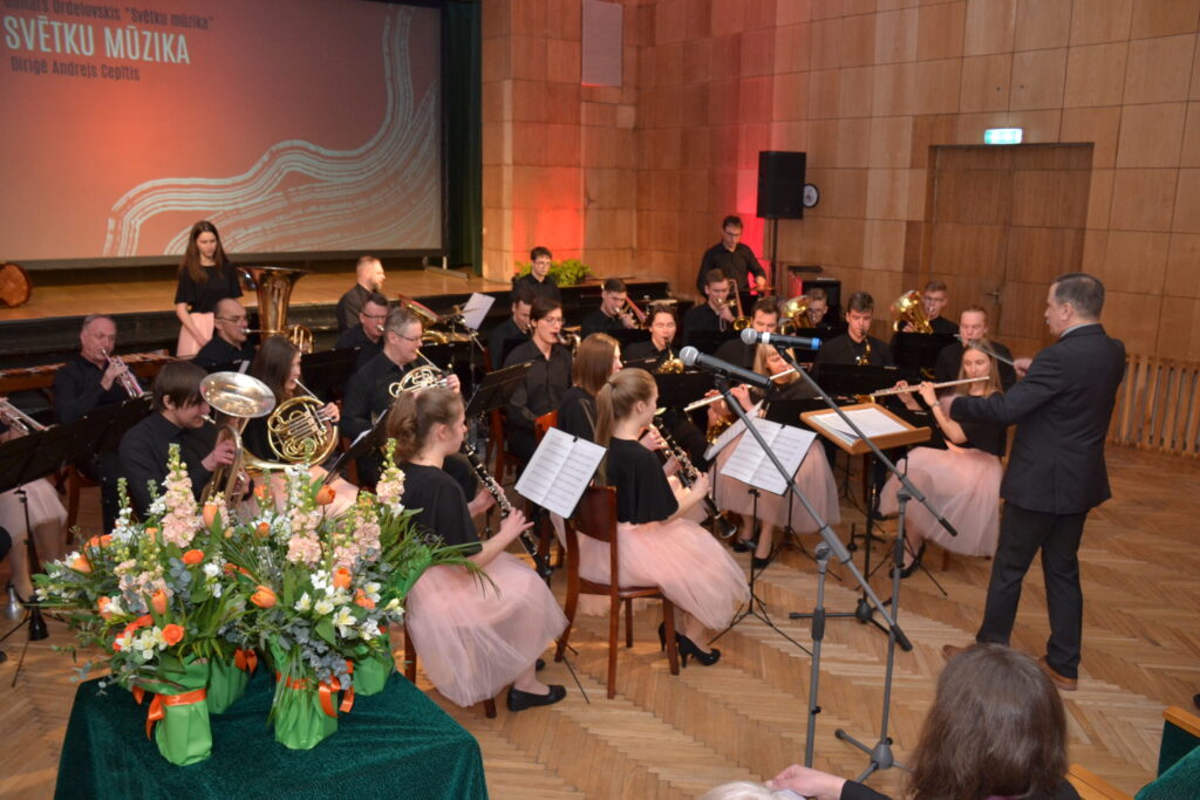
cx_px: 600
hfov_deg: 61.9
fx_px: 1000
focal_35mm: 30
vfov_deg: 43.6
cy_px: 400
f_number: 4
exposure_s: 1/60
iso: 800
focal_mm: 20
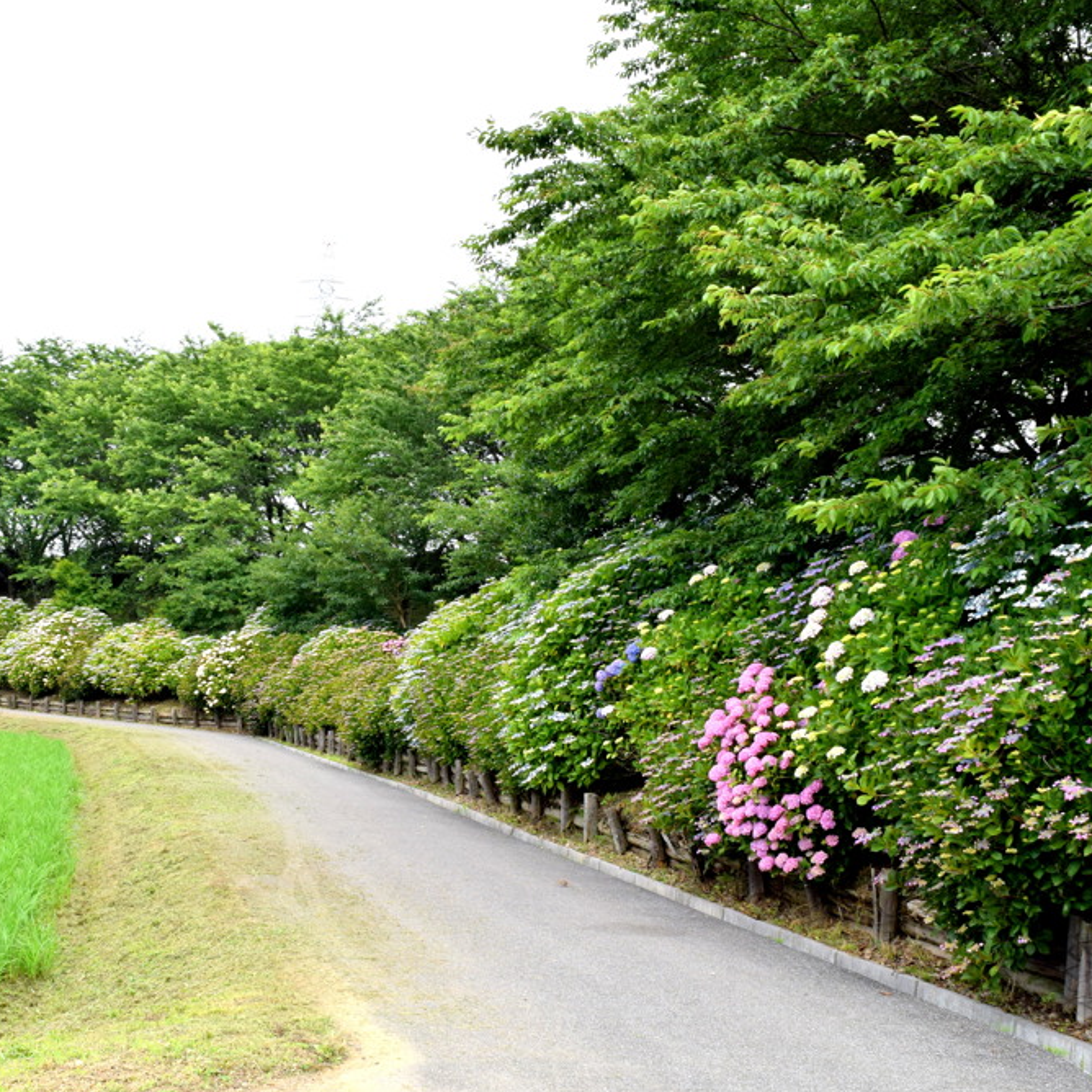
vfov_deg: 39.2
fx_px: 1535
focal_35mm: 43
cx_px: 374
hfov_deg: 38.8
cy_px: 543
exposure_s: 1/200
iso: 400
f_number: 14
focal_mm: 22
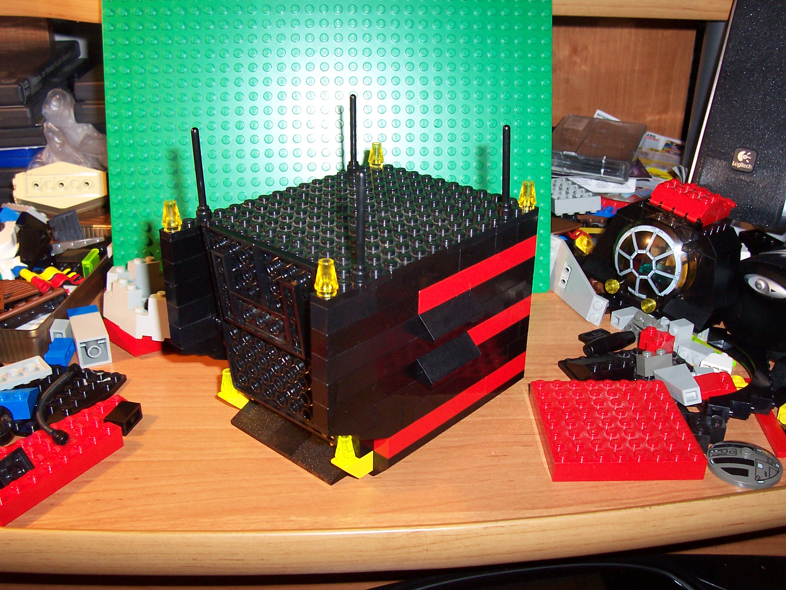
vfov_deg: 38.7
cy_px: 295
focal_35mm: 37
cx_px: 393
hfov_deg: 50.1
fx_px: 840
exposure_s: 1/60
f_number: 2.8
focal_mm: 5.6
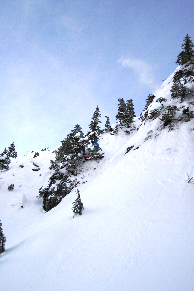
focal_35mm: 43
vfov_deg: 45.4
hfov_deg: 31.3
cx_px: 96
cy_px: 142
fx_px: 347
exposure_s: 1/640
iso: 200
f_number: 4
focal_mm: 28
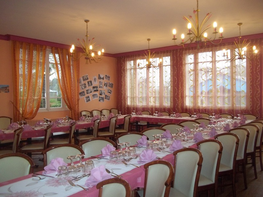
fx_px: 243
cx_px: 132
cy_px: 98
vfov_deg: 44.2
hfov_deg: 56.8
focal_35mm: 32
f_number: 2.9
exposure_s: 1/60
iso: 160
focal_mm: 5.7
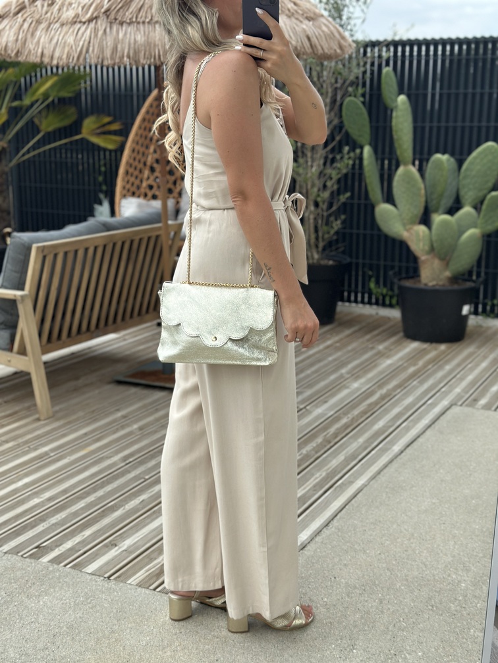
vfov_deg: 39.7
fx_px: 921
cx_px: 249
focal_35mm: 48
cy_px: 332
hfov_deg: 30.3
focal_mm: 6.86
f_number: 1.78
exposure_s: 1/2809
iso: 100
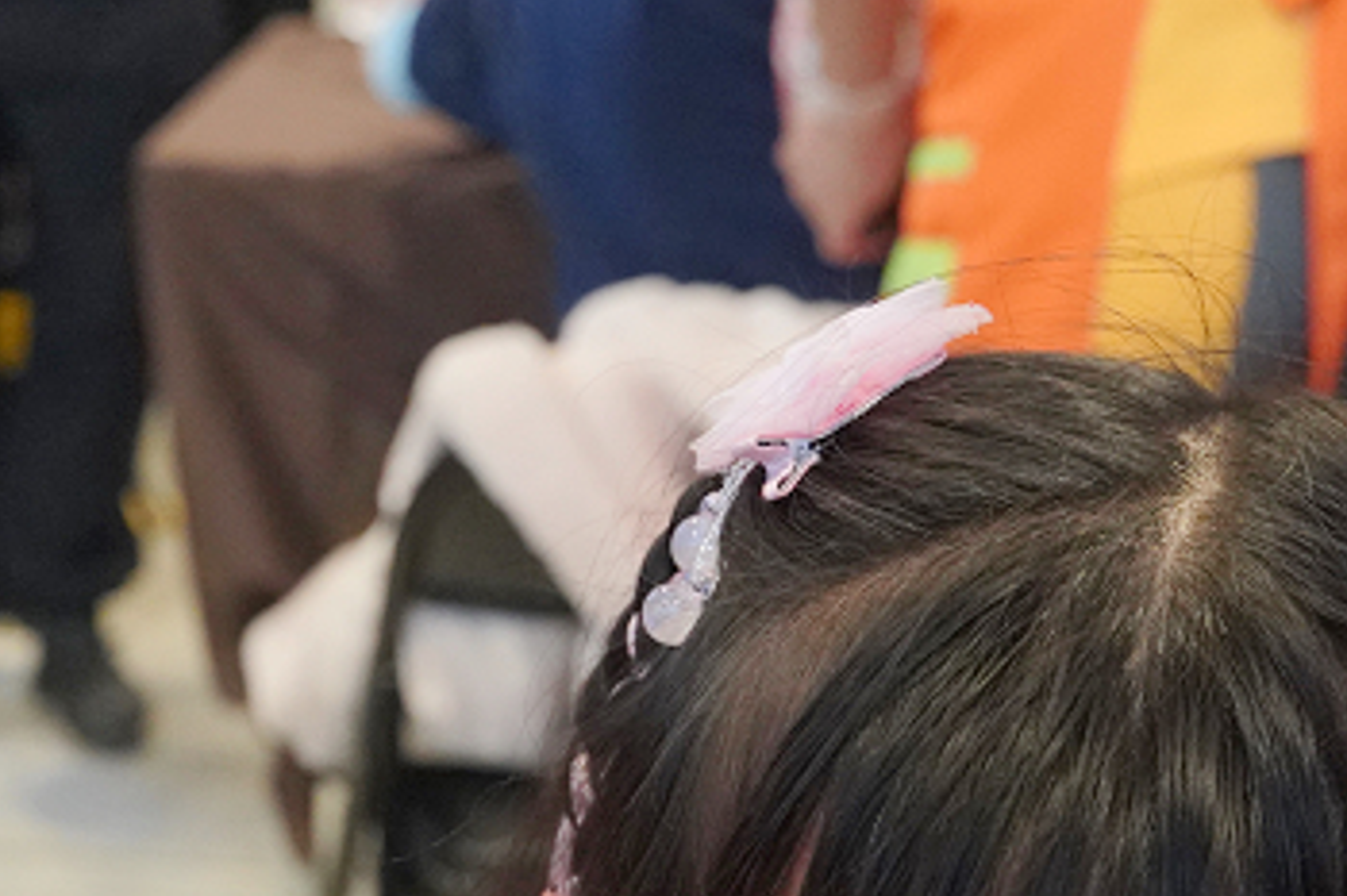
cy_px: 1269
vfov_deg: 13.5
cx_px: 354
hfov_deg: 21.1
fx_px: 3590
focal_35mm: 96
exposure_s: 1/160
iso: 4000
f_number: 4
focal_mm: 28
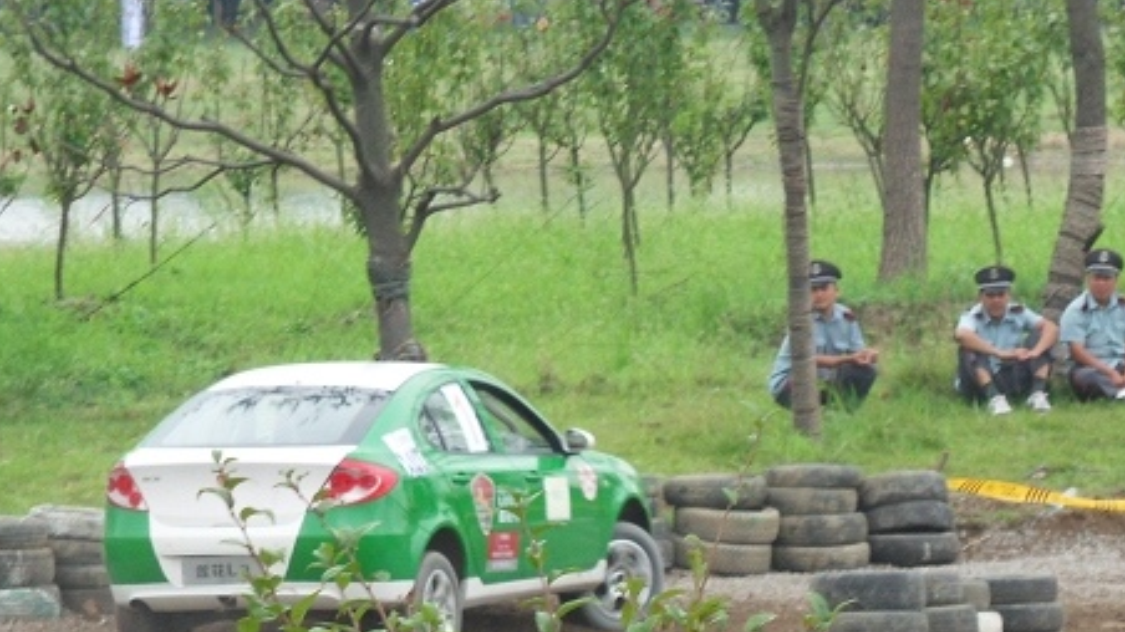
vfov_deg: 2.6
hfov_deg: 4.7
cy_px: 592
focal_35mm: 463
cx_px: 637
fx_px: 13808
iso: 100
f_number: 5.8
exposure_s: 1/90
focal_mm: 42
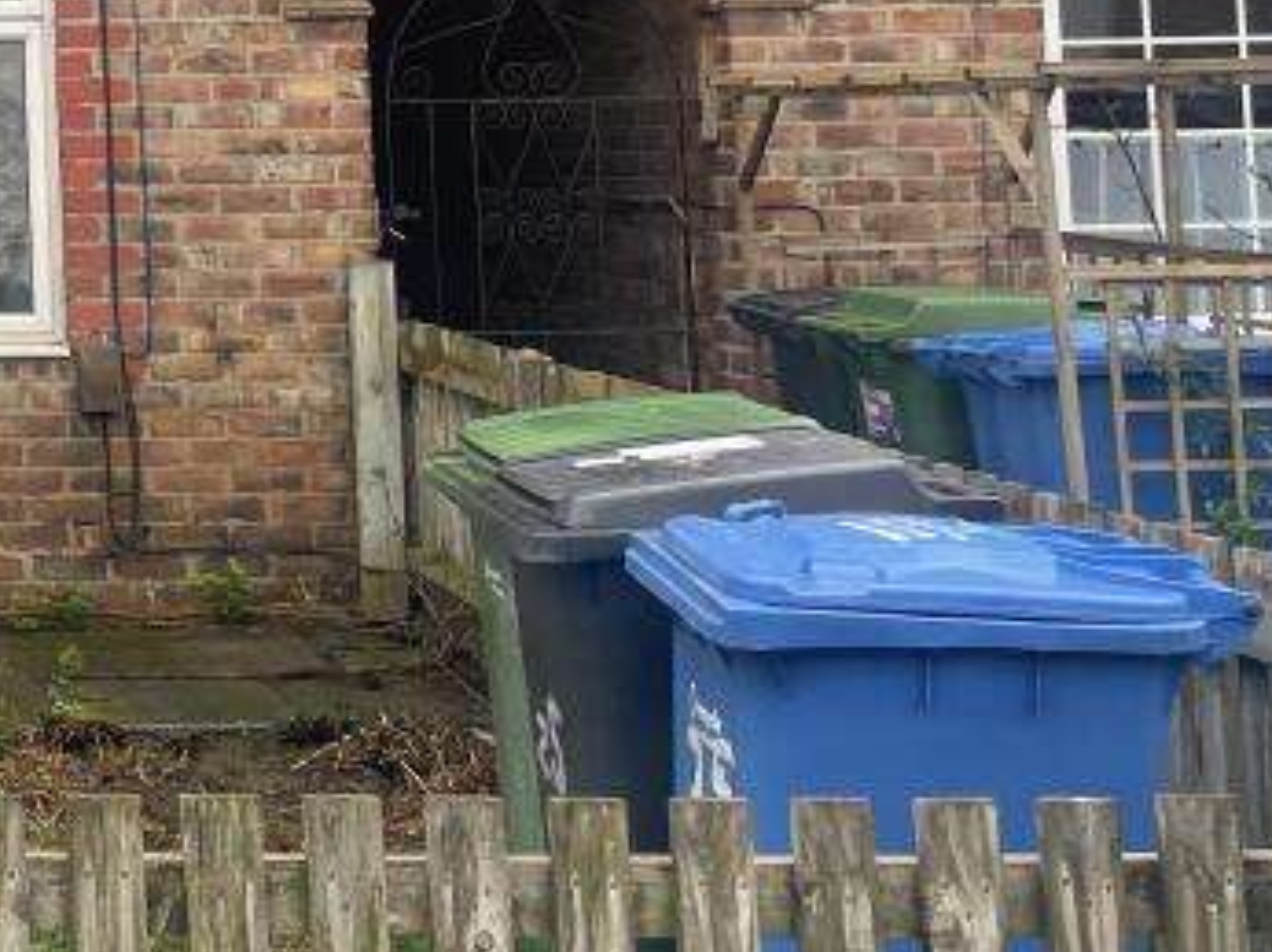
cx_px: -478
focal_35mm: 77
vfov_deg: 18.5
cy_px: -48
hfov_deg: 22.2
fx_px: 2827
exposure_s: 1/406
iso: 32
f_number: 1.6
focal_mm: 4.2
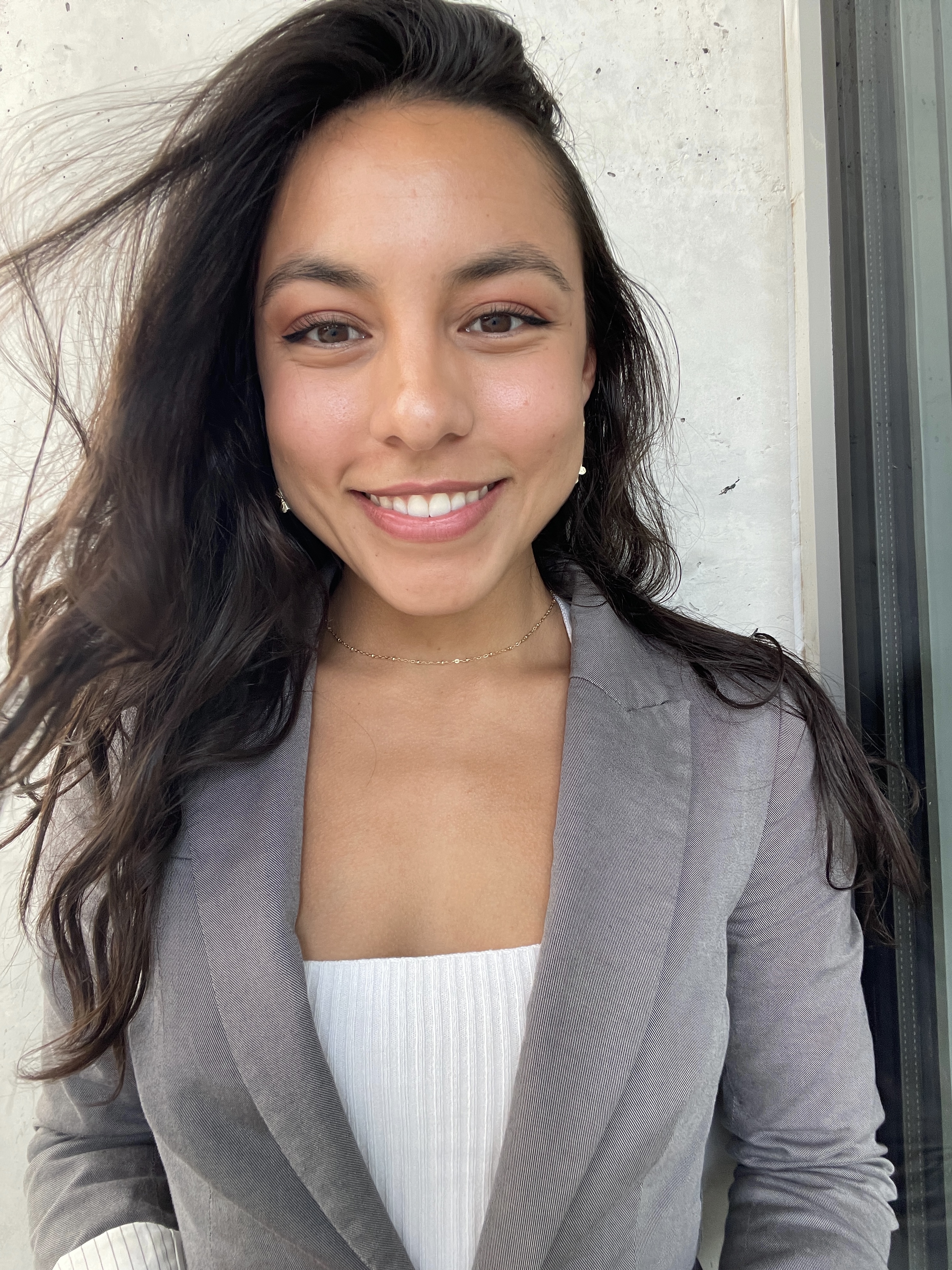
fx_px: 843
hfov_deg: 58.9
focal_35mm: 23
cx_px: 476
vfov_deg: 73.9
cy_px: 635
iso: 125
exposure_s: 1/60
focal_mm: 2.71
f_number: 2.2
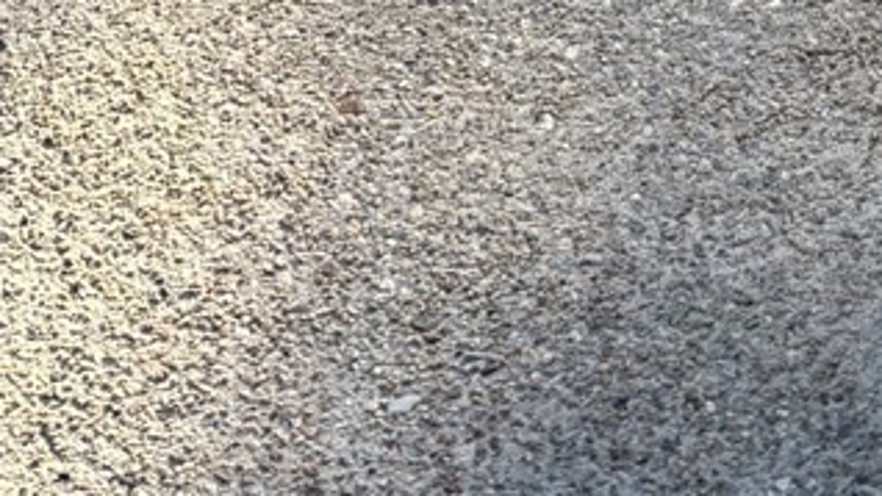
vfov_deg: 6.7
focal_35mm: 137
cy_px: -1566
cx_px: 505
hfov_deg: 15.7
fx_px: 3205
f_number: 1.6
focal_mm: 5.96
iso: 50
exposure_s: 1/539
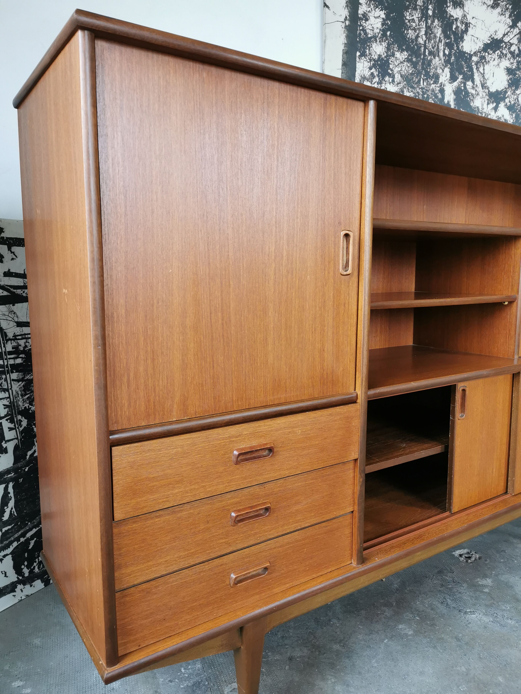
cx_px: 260
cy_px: 347
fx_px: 542
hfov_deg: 51.4
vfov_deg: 65.3
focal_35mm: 27
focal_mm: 5.56
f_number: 1.6
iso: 160
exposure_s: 1/60
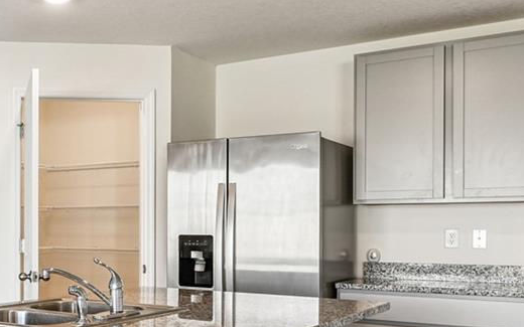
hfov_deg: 37.3
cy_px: 229
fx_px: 671
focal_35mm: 47
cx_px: -19
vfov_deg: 27.2
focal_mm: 10
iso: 100
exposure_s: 1/13
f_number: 7.1
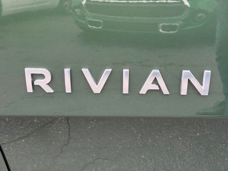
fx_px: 316
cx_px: 114
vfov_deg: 30.3
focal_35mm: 48
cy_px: 86
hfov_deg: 39.7
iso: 160
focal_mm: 6.76
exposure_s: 1/167
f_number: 1.78
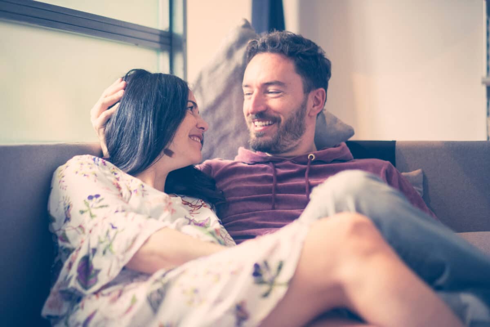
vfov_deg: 16.3
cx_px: 245
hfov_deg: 24.2
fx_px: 1143
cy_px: 164
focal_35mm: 84
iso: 1000
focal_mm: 56
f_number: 1.2
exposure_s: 1/80
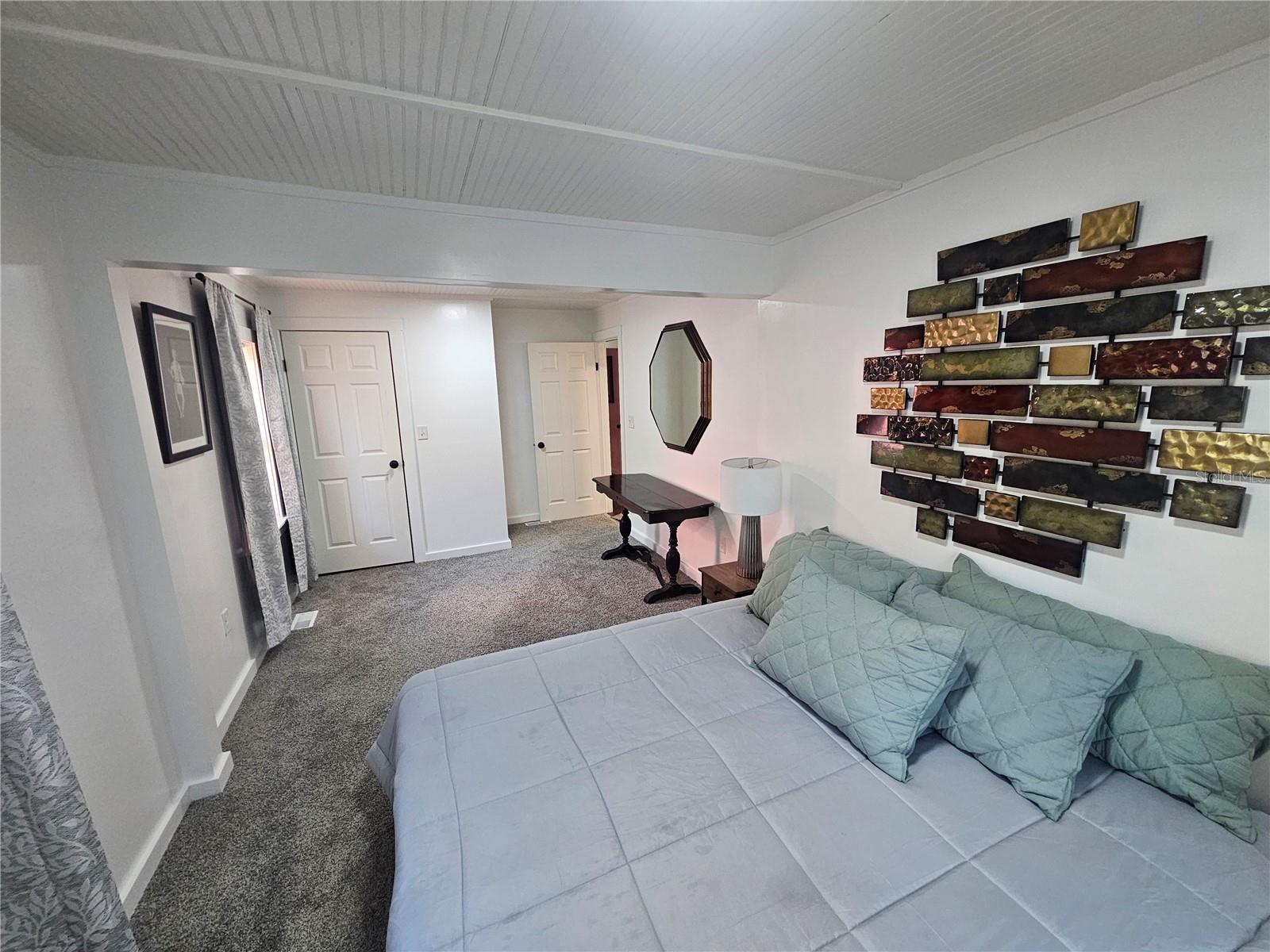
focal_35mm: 13
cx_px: 635
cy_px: 476
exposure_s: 1/60
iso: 200
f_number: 2.2
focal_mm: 2.2
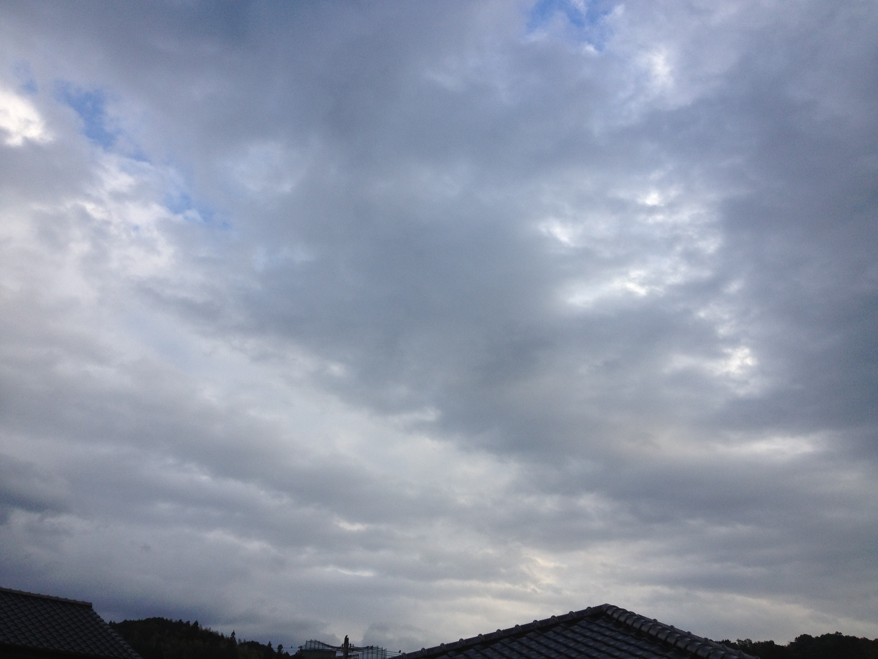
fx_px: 888
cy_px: 330
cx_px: 439
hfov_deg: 52.6
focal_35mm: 35
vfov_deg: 40.7
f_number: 2.4
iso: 64
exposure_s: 1/863
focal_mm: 4.28
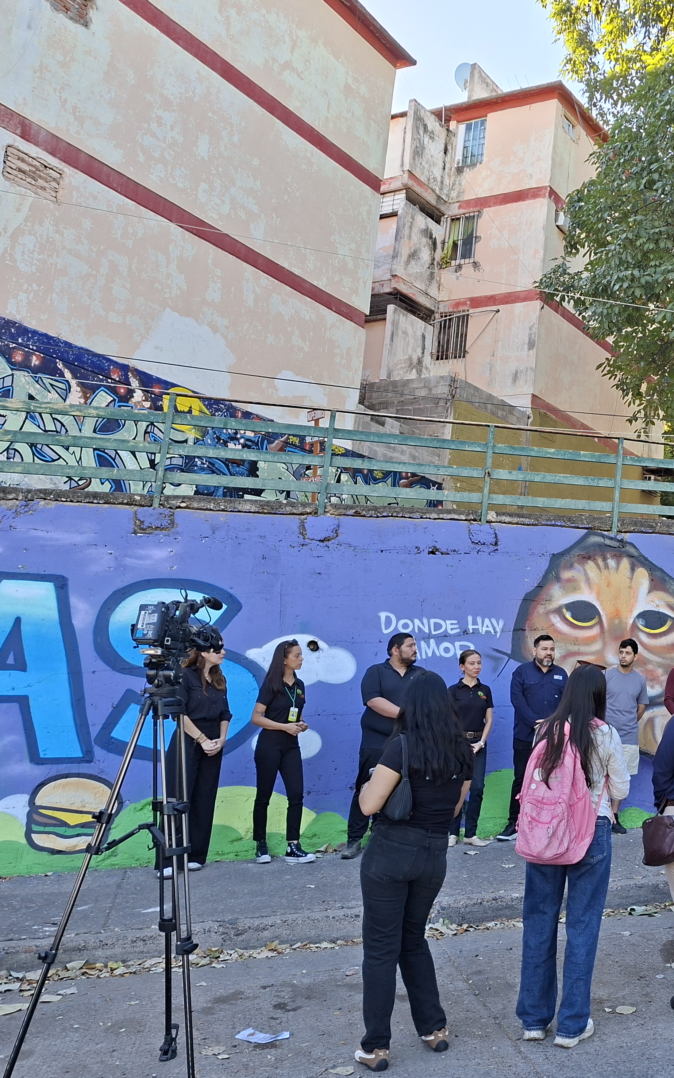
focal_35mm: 33
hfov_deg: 35.5
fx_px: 970
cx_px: 638
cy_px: 544
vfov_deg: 58.1
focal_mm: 5.54
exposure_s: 1/265
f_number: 1.8
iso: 50
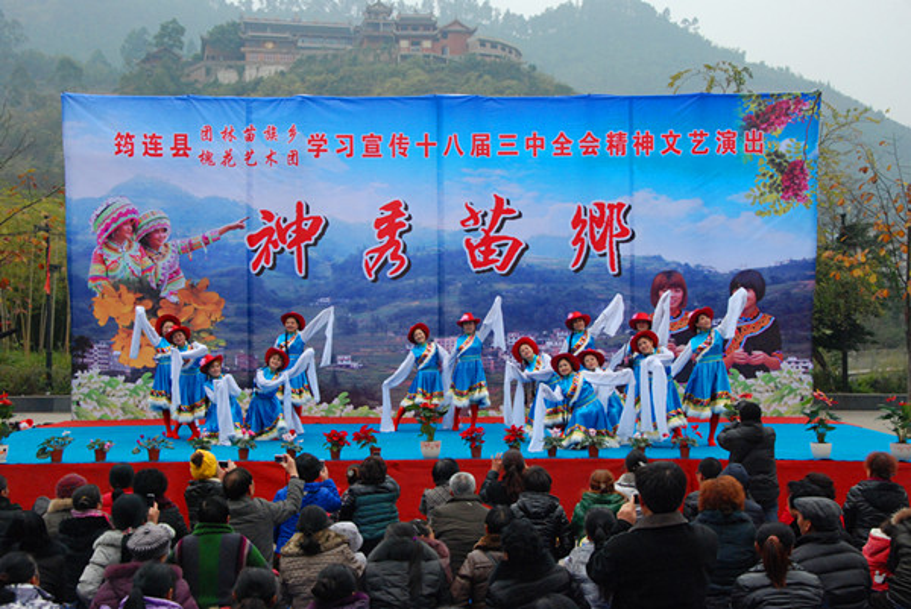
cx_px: 456
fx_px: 1291
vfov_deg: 26.5
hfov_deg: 38.9
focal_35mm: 51
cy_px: 304
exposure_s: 1/400
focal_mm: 34
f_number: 10
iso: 1000
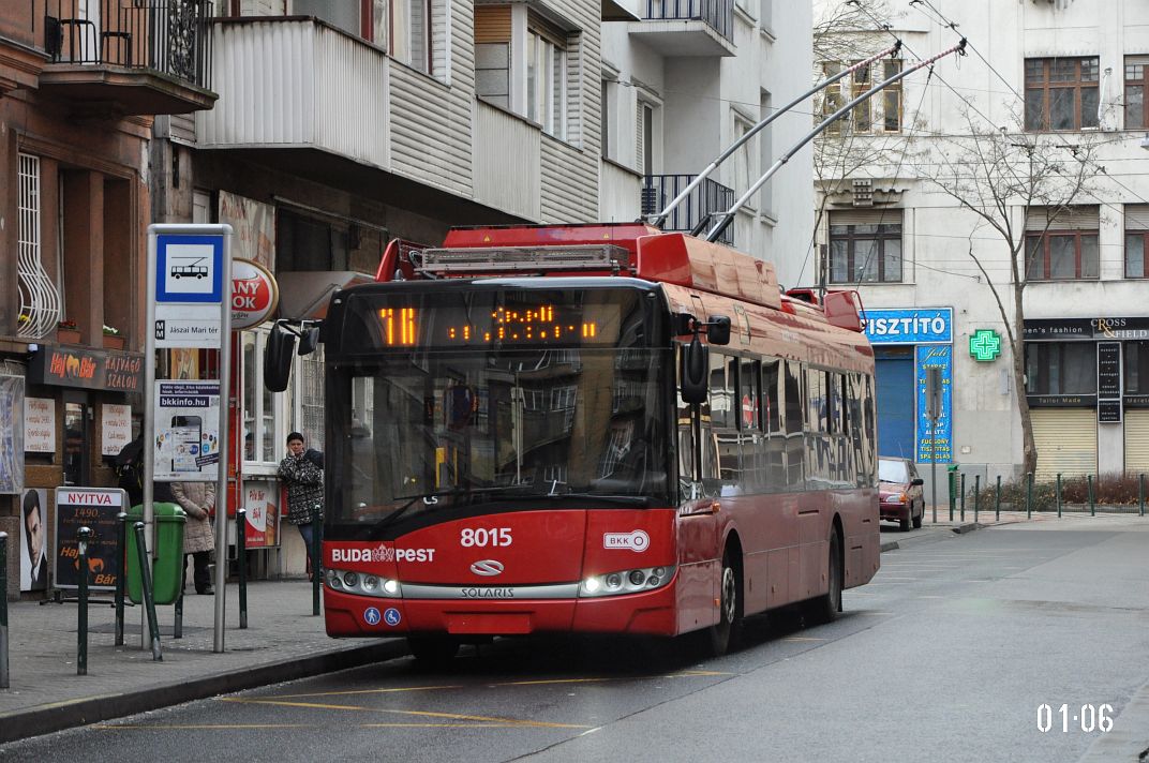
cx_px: 574
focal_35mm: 112
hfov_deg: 18.2
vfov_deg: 12.1
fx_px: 3586
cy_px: 382
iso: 1400
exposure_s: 1/500
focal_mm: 75
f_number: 5.3
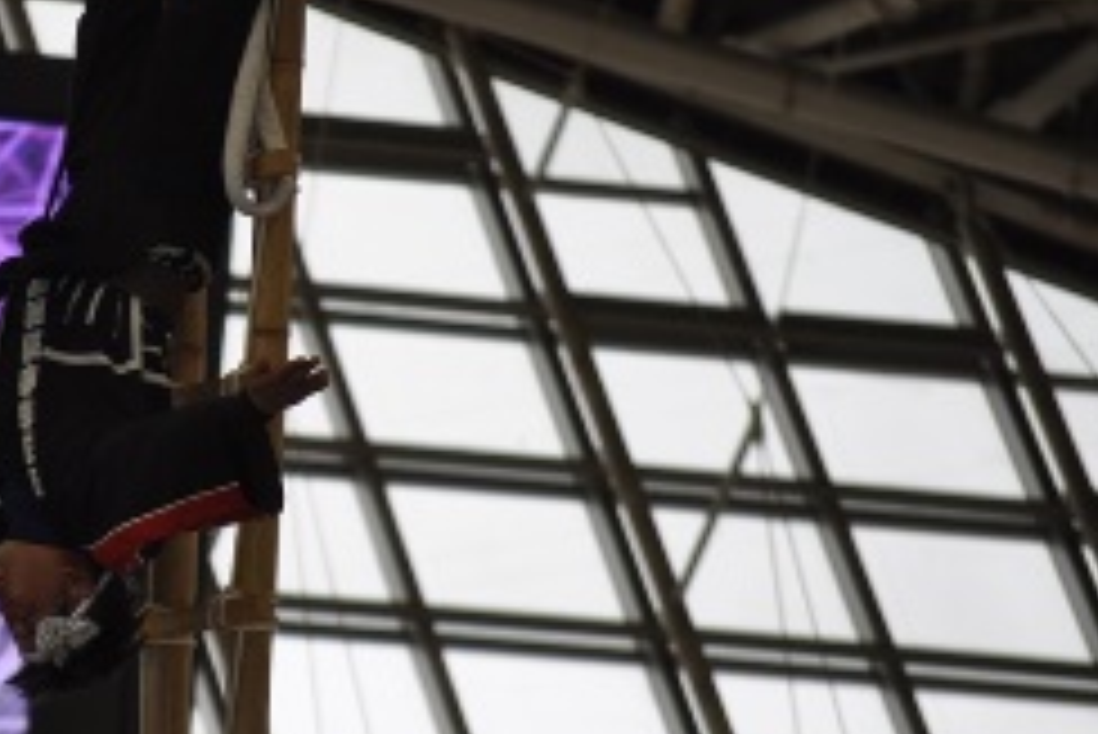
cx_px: 126
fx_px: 13852
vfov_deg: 3.0
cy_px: 324
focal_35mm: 454
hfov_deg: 4.5
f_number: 5.3
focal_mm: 165
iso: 400
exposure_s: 1/125
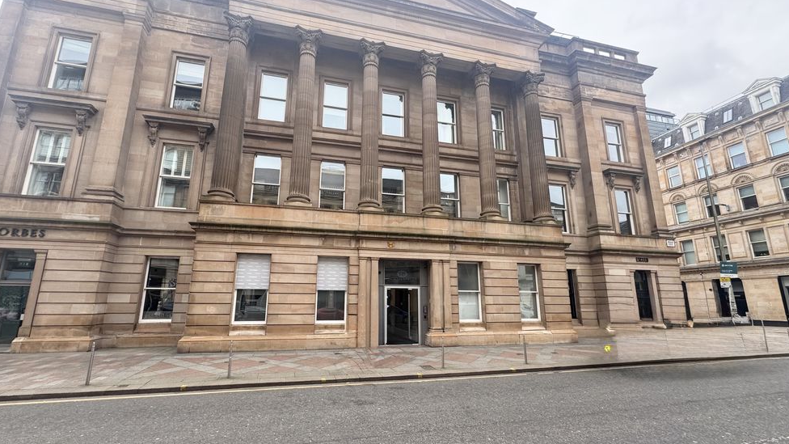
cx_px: 384
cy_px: 230
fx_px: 335
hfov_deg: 99.3
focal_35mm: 16
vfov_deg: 67.1
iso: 40
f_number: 2.2
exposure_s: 1/311
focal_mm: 2.22
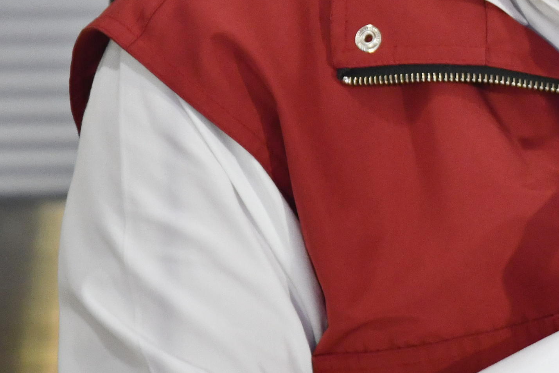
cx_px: 861
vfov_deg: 1.1
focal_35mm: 1300
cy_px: -140
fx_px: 20187
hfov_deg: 1.6
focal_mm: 300
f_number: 5.6
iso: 900
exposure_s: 1/80
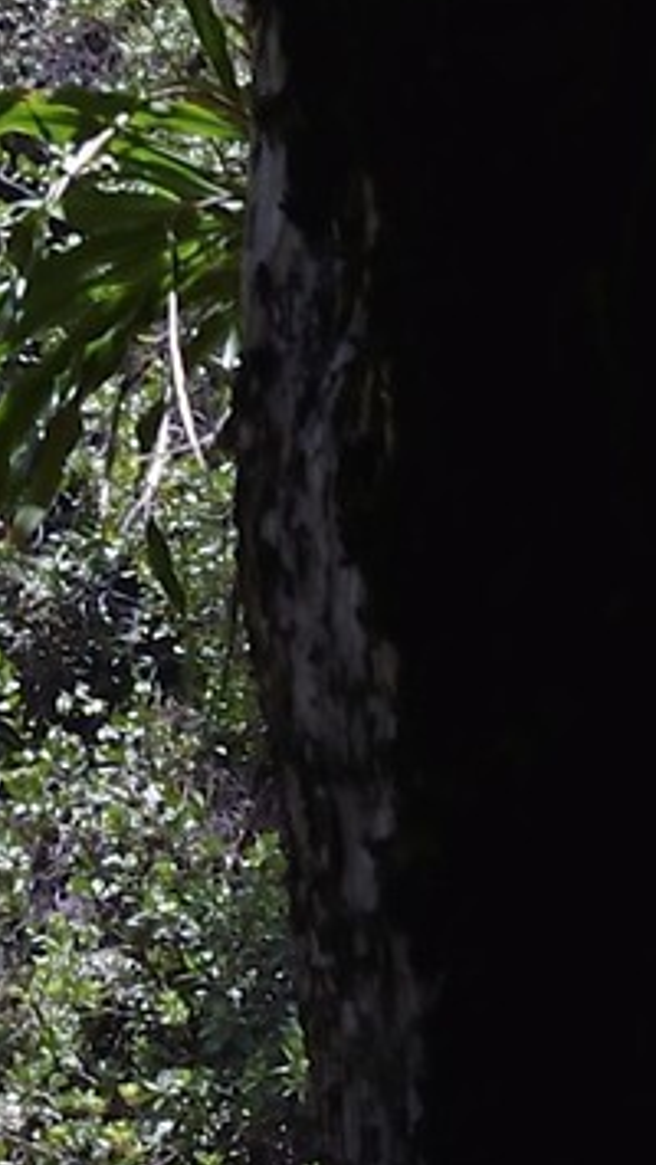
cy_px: 3290
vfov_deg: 6.0
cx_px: 1397
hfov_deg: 3.5
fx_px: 10502
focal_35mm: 340
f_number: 14
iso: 200
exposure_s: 1/125
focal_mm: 48
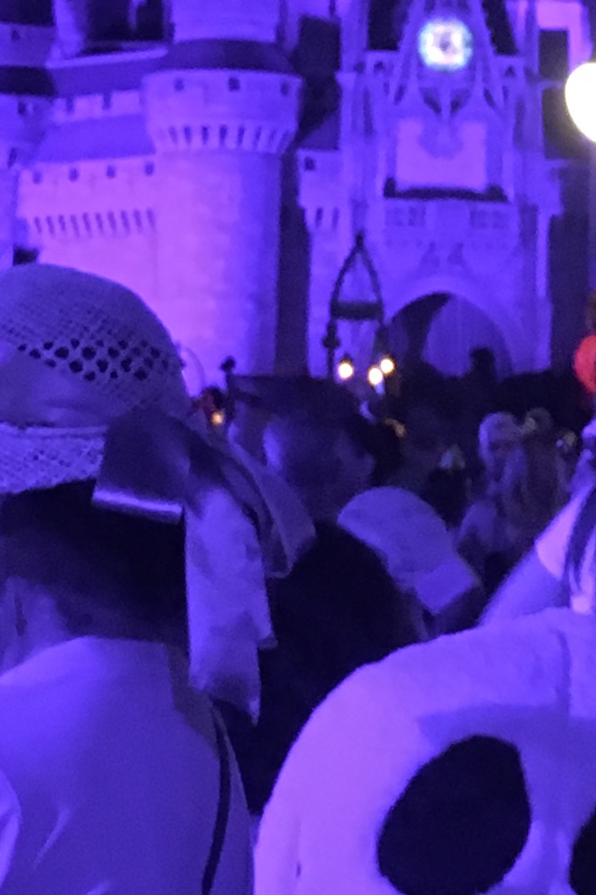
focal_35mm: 127
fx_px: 3156
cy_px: -297
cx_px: 467
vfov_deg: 15.3
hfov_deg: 10.8
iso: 400
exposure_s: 1/15
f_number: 2.2
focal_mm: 4.15
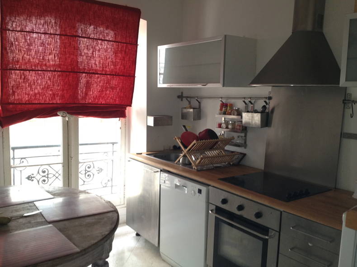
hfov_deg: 52.6
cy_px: 134
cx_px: 178
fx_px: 361
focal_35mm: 35
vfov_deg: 40.7
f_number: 2.4
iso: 125
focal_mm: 4.28
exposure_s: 1/20
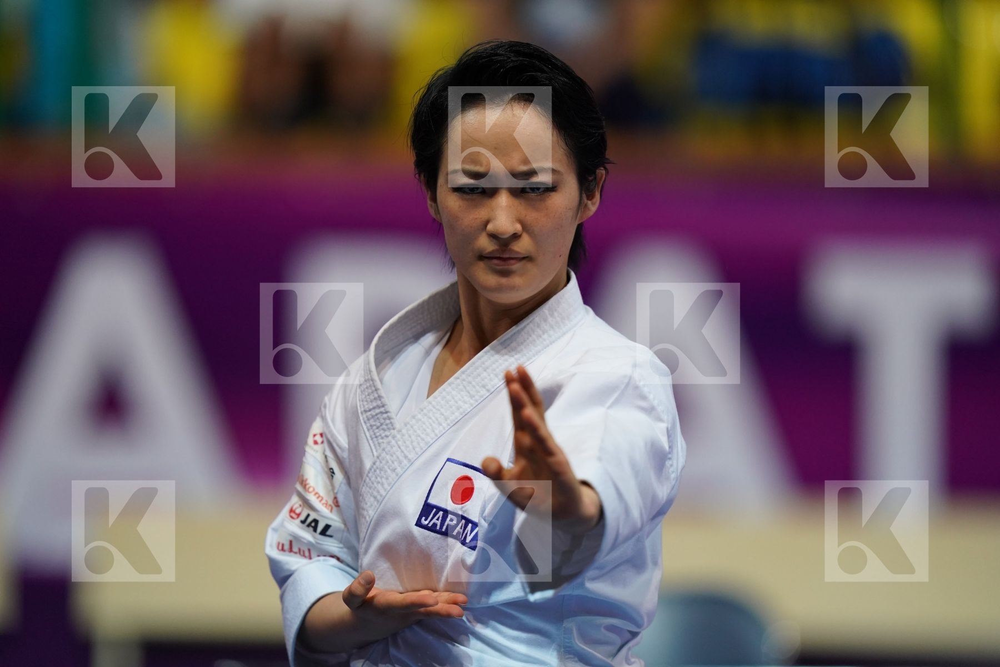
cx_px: 500
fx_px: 11110
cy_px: 334
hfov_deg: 5.2
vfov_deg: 3.4
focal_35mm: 400
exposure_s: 1/500
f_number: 2.8
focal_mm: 400
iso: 2000
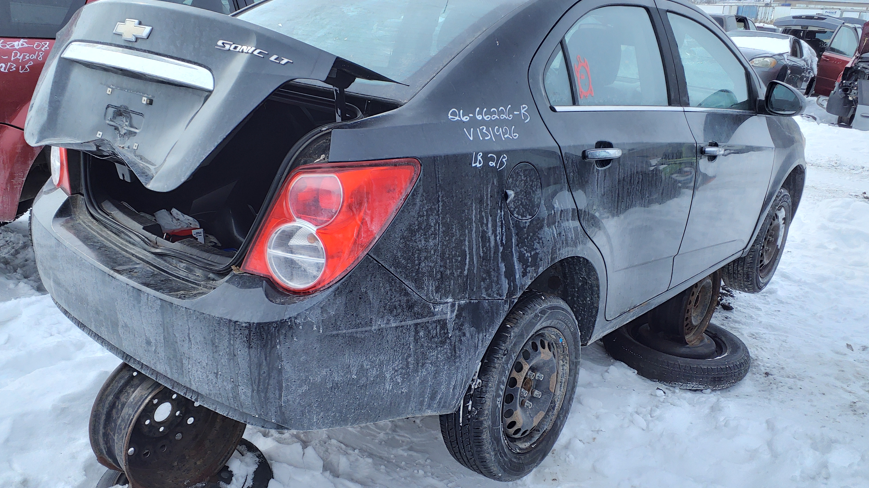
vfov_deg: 38.9
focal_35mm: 30
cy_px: 256
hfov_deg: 64.3
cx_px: 416
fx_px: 691
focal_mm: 3.58
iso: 40
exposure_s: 1/390
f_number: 1.9
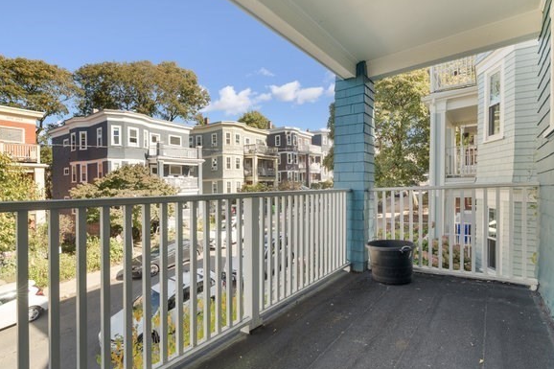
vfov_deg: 67.3
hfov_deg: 90.0
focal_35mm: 18
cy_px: 198
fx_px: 277
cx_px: 277
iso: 200
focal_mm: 16
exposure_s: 1/30
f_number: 8
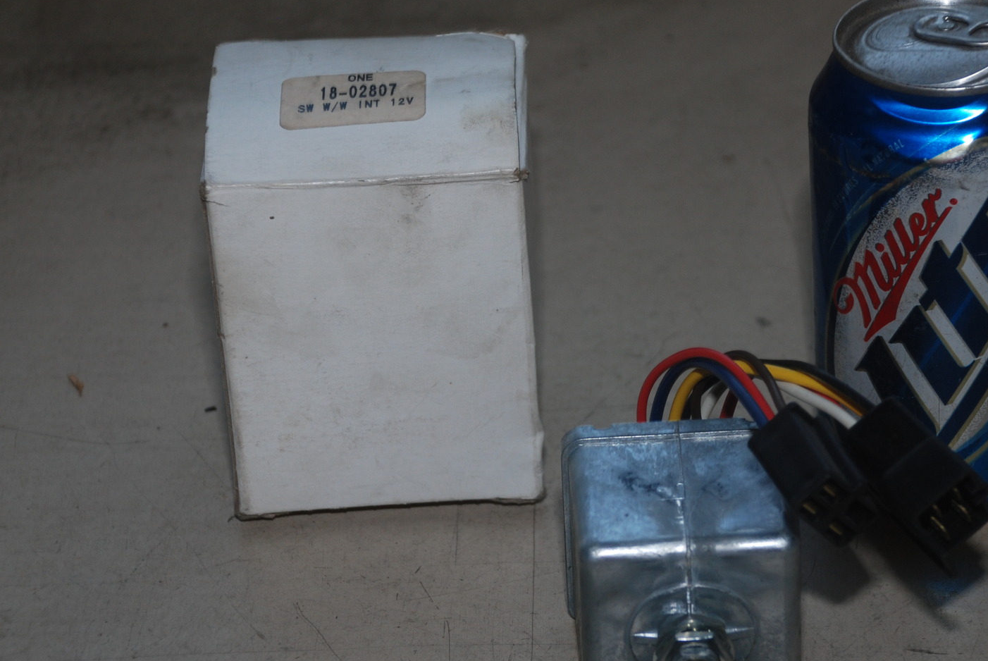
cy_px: 374
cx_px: 643
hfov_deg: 14.1
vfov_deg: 9.5
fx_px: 3984
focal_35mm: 145
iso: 200
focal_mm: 70
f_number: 5.6
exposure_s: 1/60
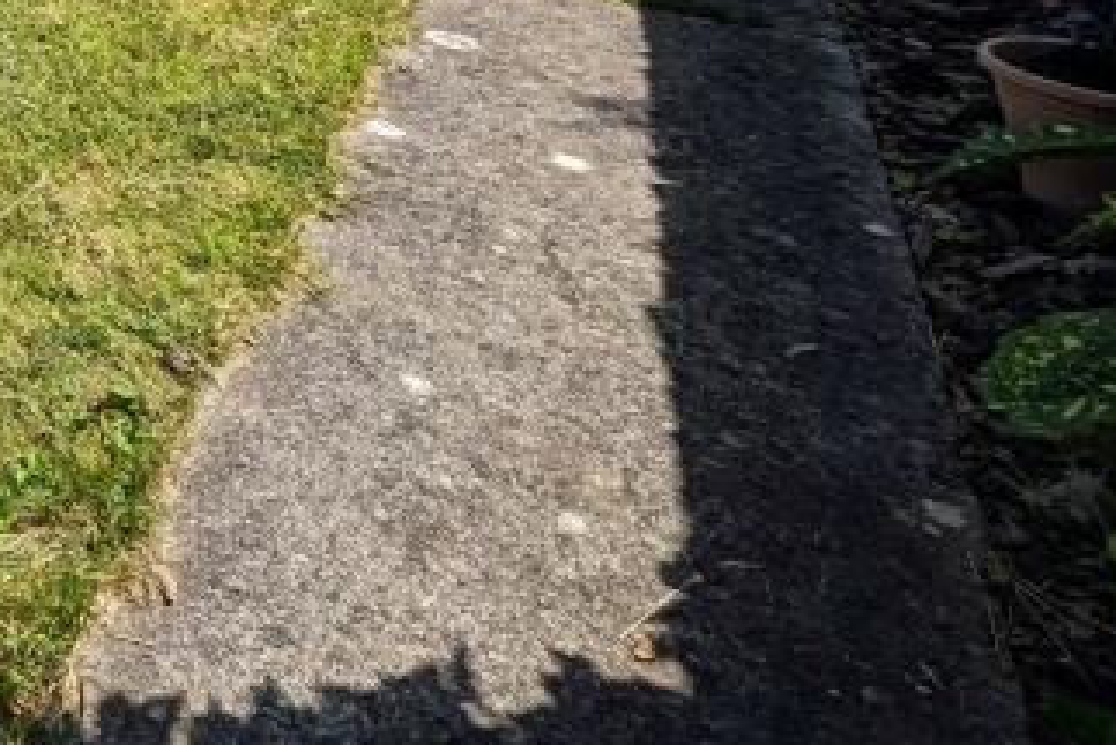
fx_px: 1334
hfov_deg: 33.1
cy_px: -470
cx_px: -343
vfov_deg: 22.9
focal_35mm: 43
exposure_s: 1/1081
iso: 48
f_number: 2.2
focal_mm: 1.95
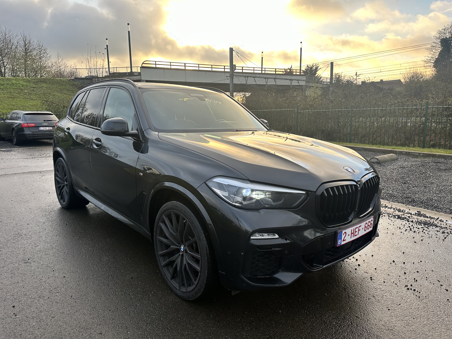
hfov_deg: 71.6
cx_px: 226
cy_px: 170
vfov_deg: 56.8
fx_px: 313
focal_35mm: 24
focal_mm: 6.86
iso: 100
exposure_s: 1/489
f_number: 1.78
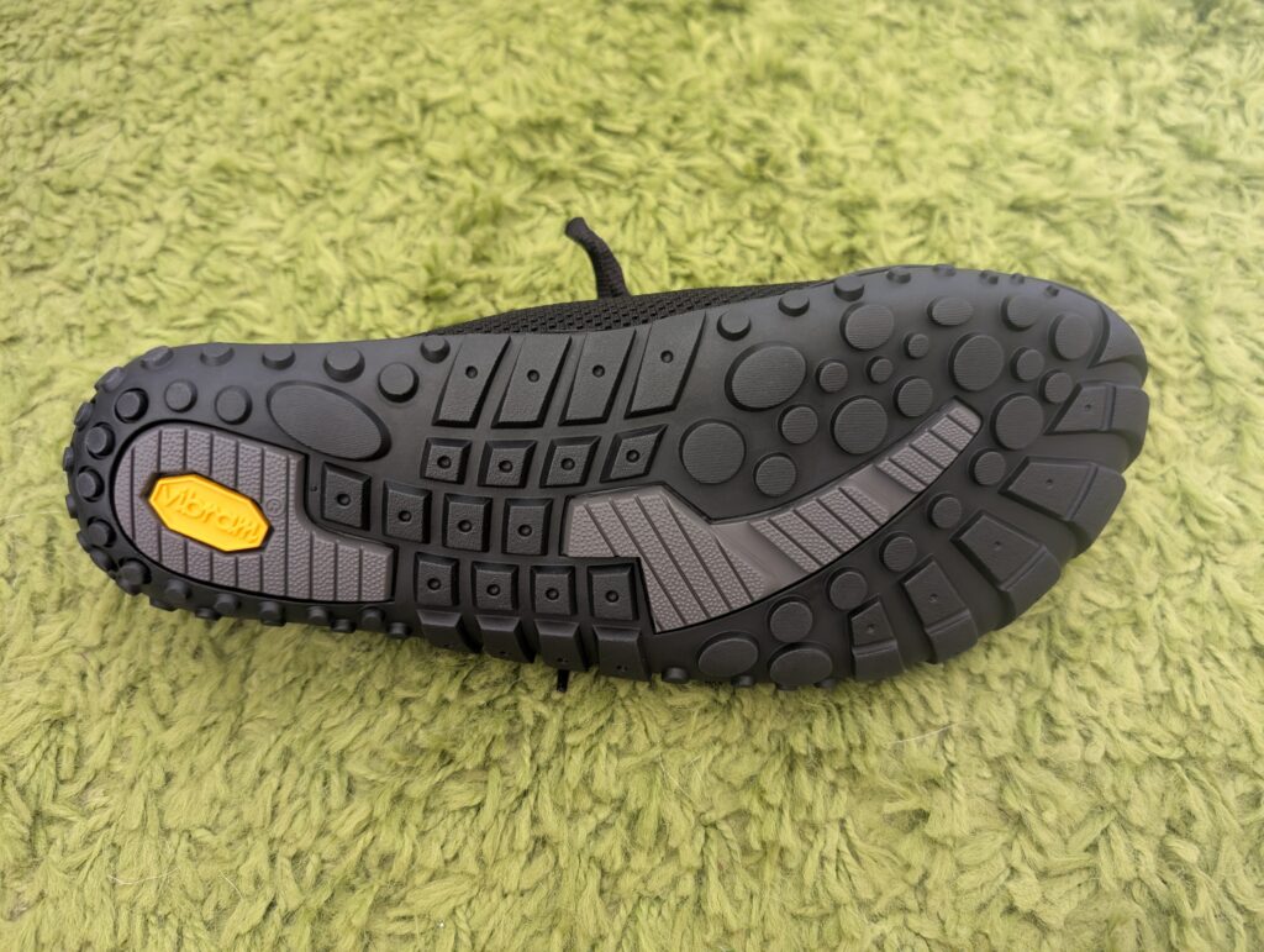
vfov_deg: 56.9
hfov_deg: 71.5
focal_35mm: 24
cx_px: 632
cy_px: 476
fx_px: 878
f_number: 1.68
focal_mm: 6.9
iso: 600
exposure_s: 1/50.9
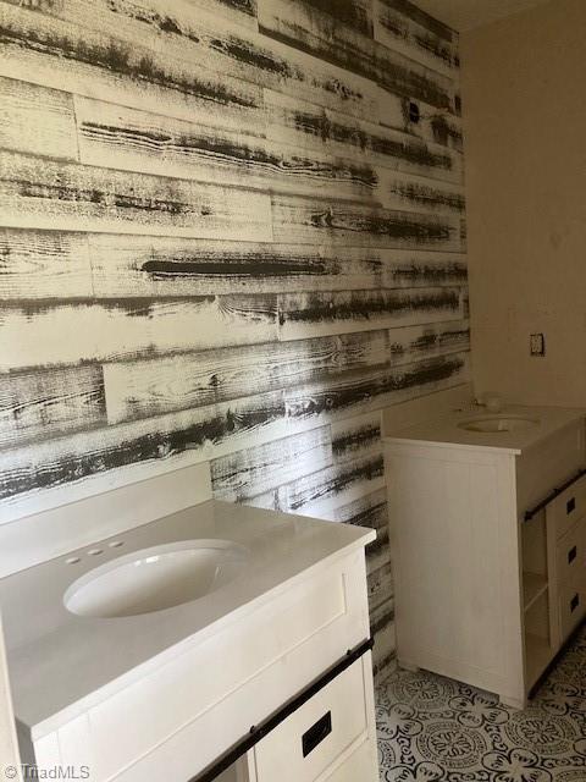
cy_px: 391
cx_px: 293
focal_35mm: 28
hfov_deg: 49.7
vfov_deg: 63.4
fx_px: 632
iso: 320
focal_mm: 3.99
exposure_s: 1/40
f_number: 1.8
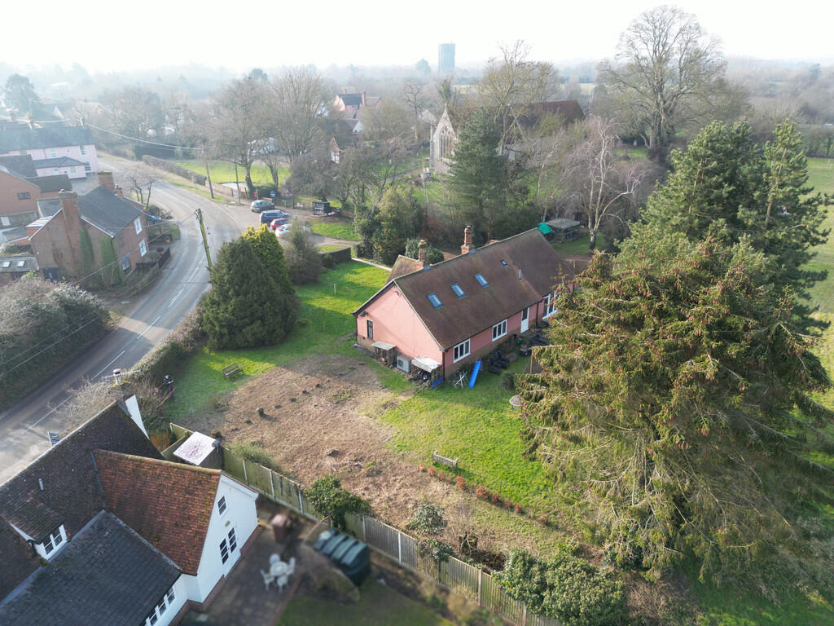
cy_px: 313
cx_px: 417
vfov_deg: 56.8
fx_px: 578
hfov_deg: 71.6
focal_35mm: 24
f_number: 1.7
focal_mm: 6.72
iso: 200
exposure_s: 1/500
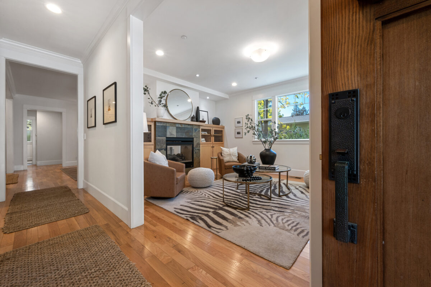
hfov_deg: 104.3
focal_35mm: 14
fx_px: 168
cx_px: 216
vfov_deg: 81.2
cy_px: 144
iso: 250
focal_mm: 14
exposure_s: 1/1.67
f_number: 22
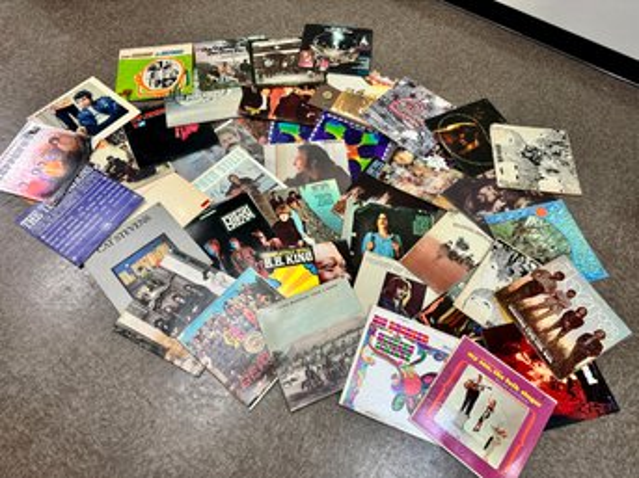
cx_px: 320
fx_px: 443
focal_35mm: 24
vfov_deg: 56.8
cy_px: 239
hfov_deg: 71.6
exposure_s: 1/120
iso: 160
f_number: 1.78
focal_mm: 6.86
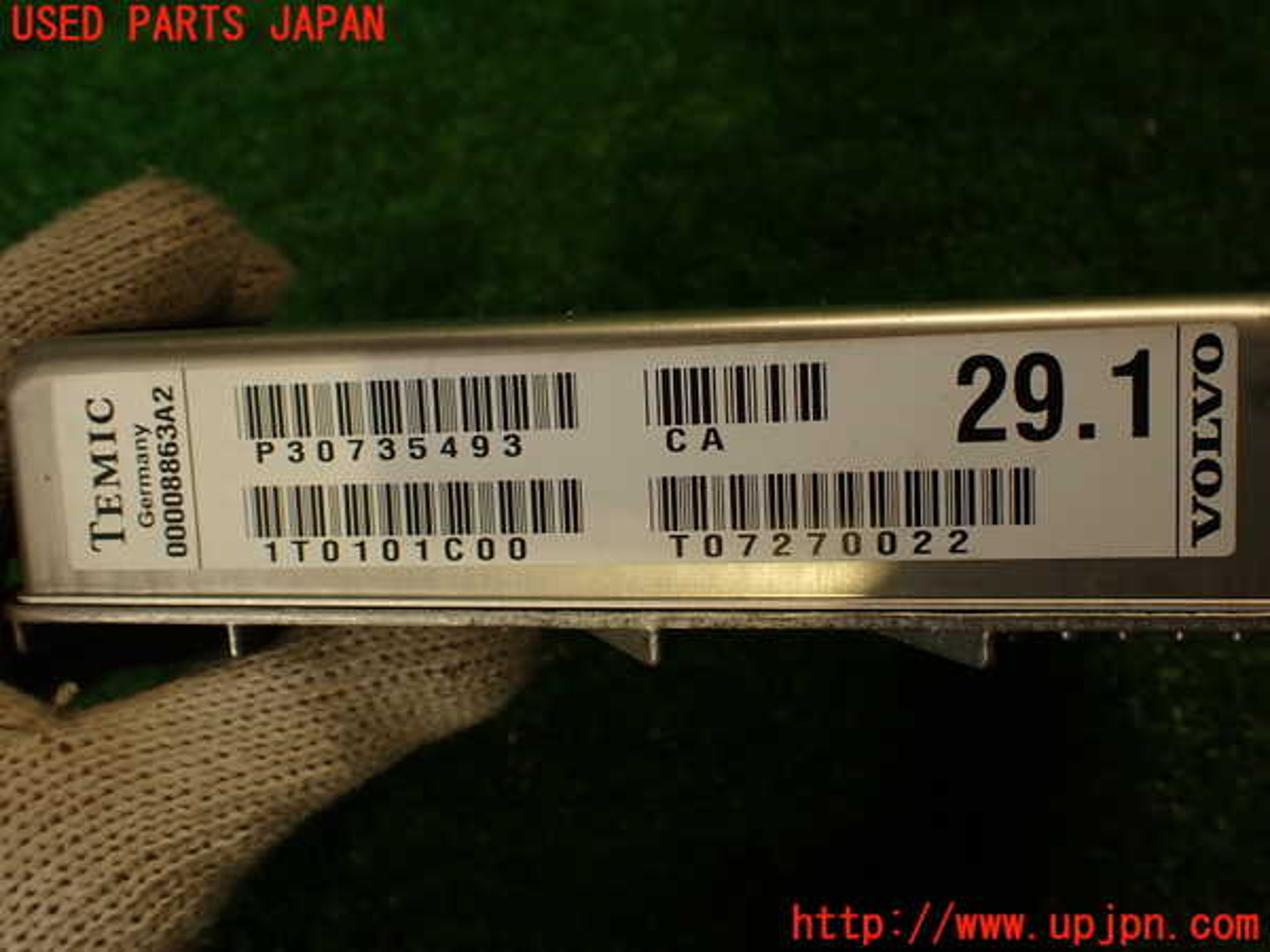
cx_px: 635
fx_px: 1174
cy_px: 476
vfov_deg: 44.2
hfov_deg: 56.8
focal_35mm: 32
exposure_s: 1/60
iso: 125
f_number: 2.4
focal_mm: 5.79
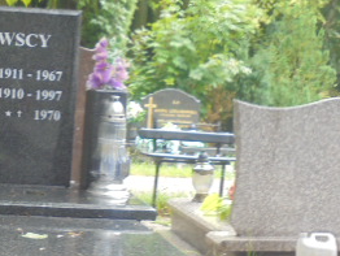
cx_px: -10
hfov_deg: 18.2
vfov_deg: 14.1
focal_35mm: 105
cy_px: 196
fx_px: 1032
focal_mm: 7.8
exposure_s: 1/30
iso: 100
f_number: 4.5
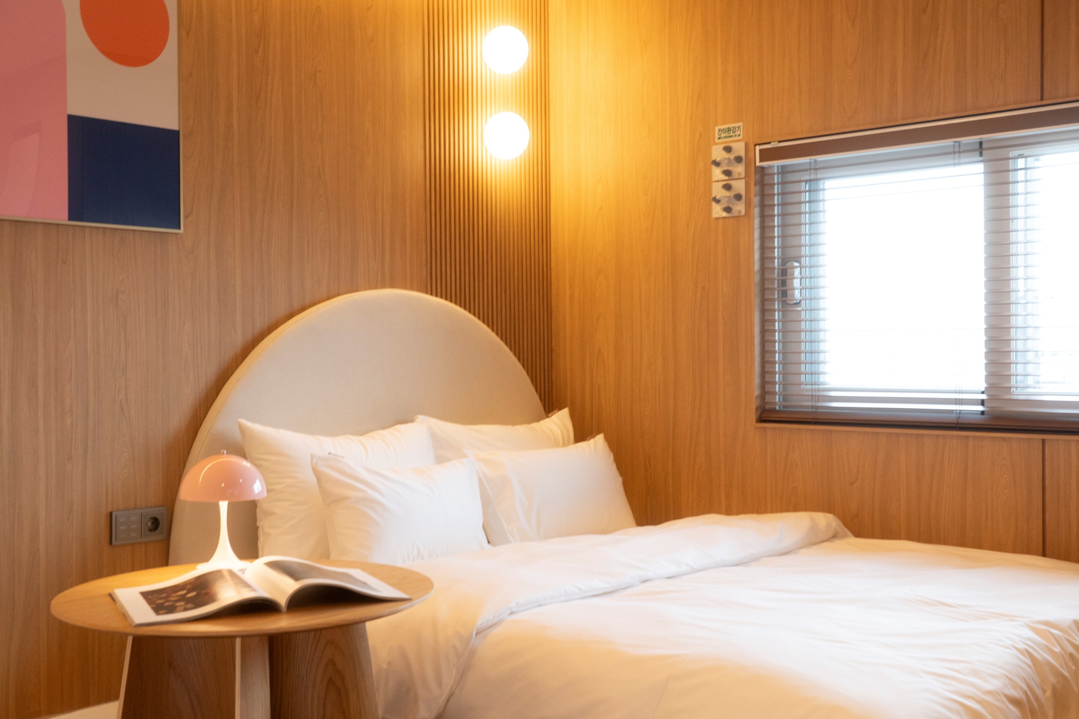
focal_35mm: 40
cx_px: 540
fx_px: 1199
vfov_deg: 33.4
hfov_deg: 48.5
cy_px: 360
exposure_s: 1/80
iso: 3200
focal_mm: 40
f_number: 7.1
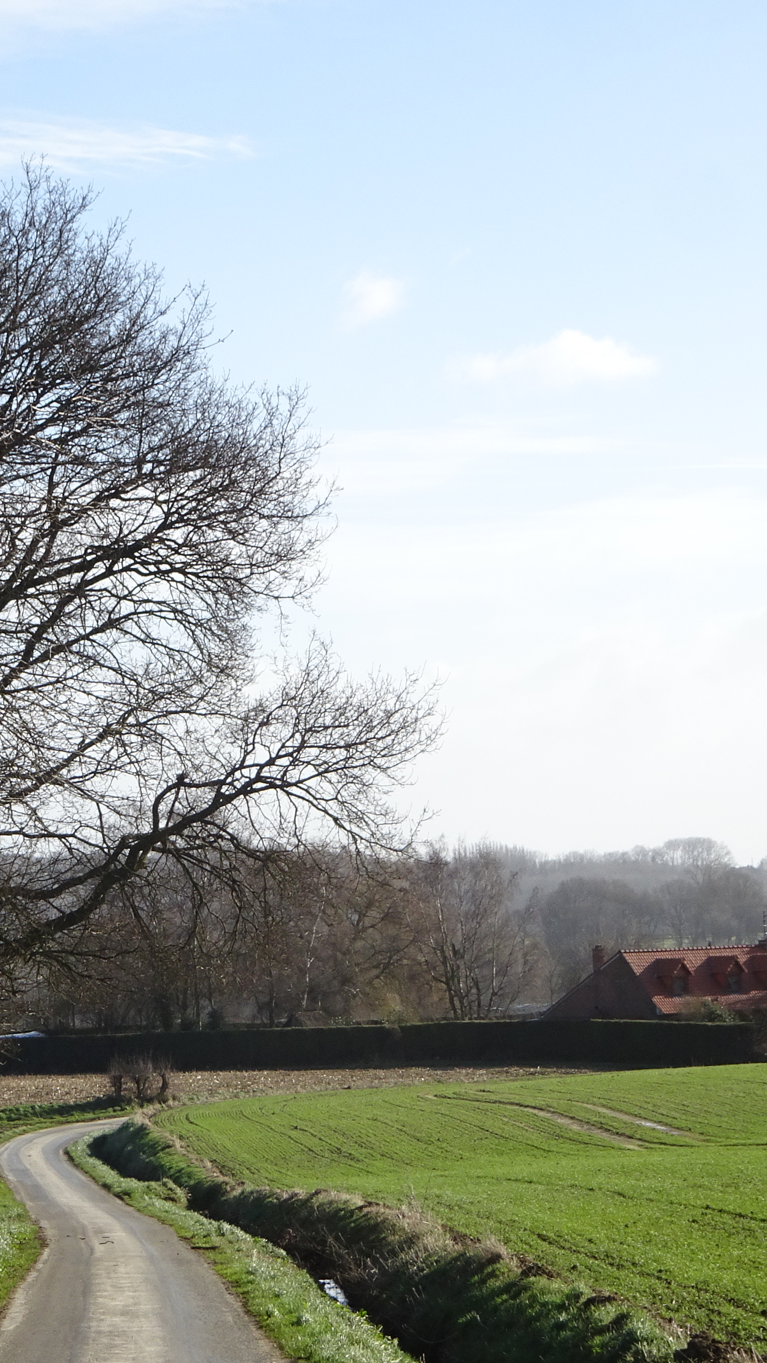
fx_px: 4808
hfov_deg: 9.1
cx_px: 93
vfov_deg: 16.1
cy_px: 779
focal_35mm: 133
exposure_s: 1/400
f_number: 5
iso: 80
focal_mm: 13.26
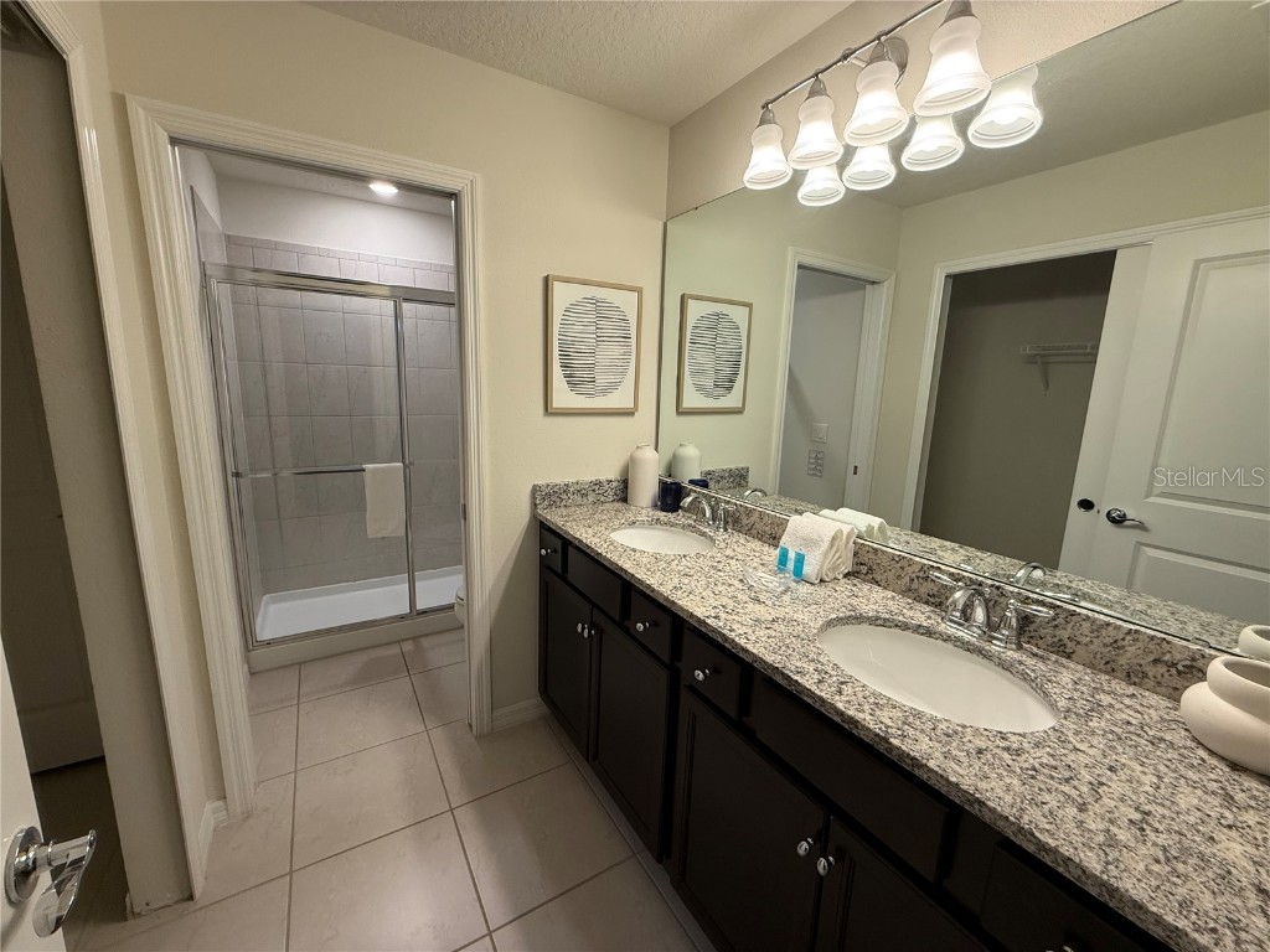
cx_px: 635
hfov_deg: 102.1
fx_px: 514
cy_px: 476
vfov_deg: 85.7
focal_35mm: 14
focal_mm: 2.22
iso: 160
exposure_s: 1/120
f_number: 2.2
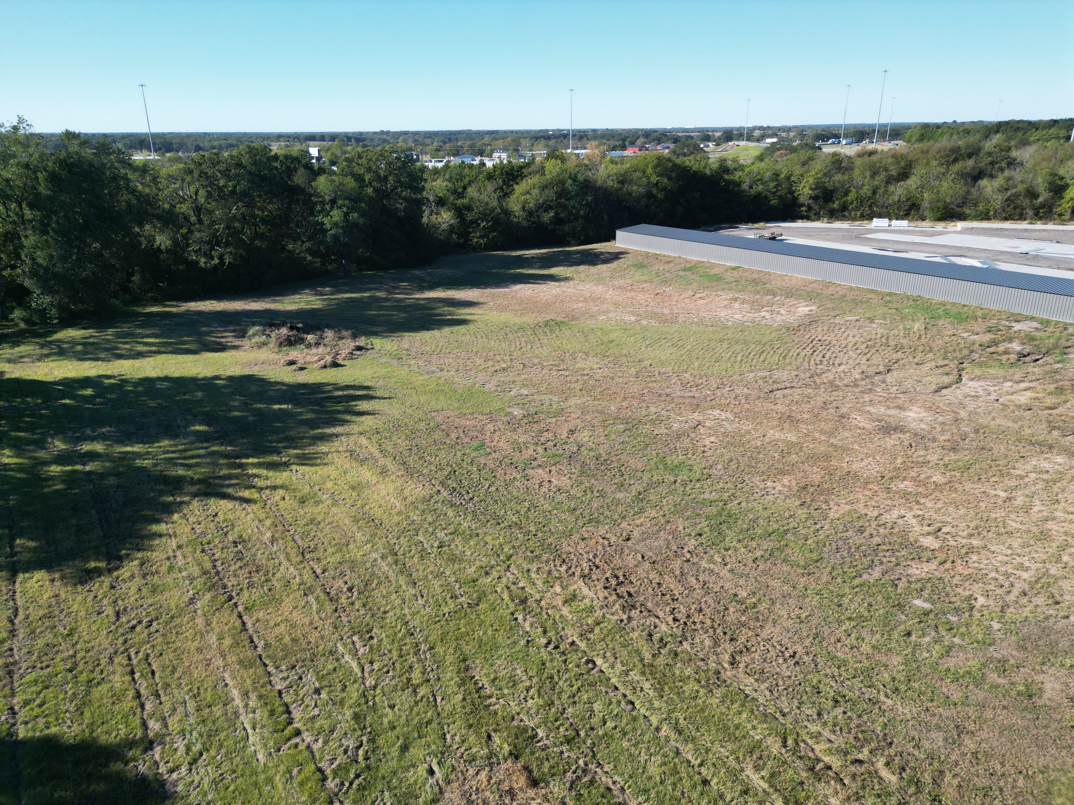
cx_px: 537
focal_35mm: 24
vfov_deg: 56.8
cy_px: 402
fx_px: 745
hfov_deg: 71.6
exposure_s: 1/2000
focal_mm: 6.72
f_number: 1.7
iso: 150
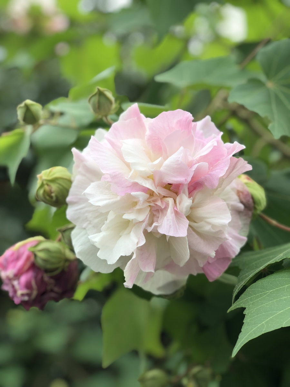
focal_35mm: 52
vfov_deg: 36.8
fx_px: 581
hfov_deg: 28.0
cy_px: 194
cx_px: 145
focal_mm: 6
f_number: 2.4
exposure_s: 1/381
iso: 16
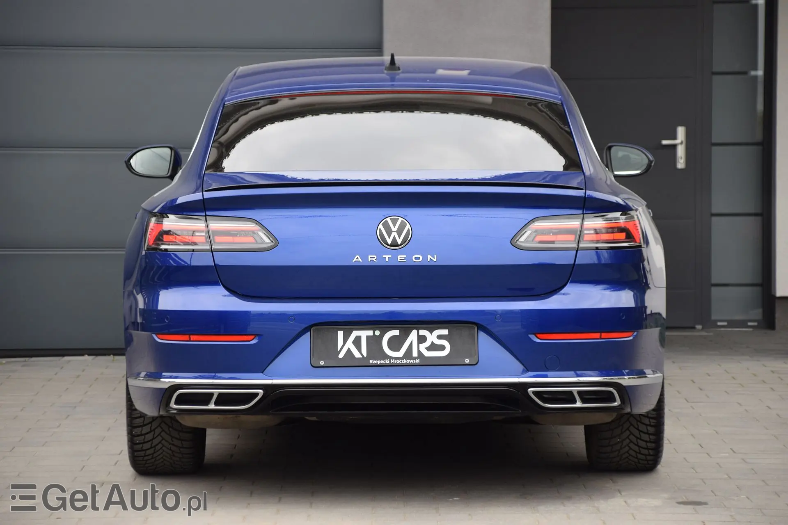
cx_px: 394
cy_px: 262
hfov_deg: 13.7
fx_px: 3283
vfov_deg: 9.1
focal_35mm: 150
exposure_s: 1/250
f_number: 5.6
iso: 320
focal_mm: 100
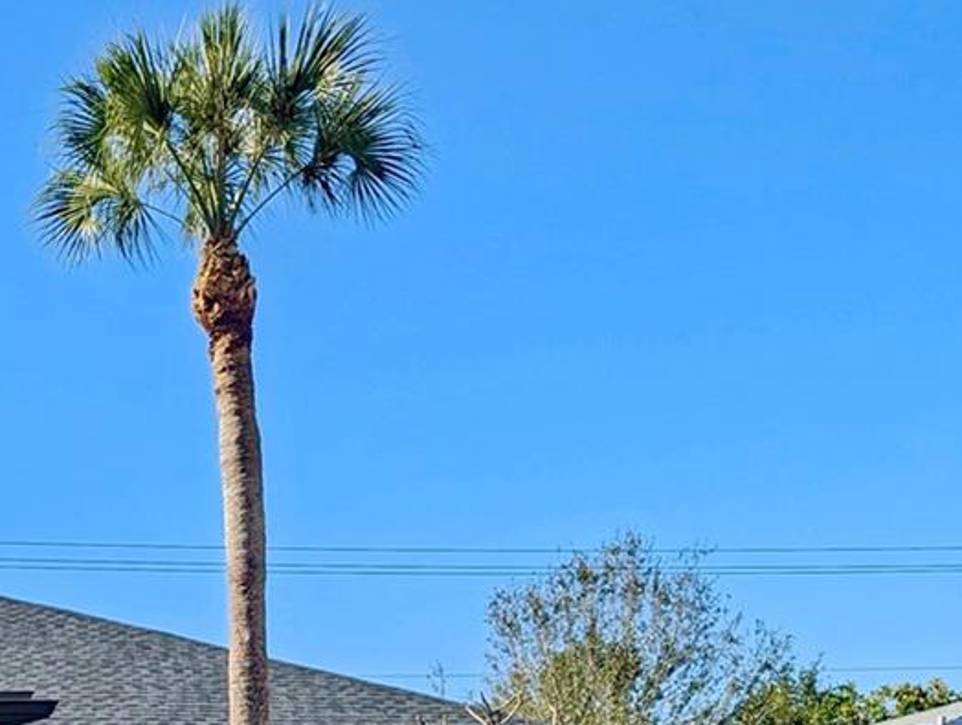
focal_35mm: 73
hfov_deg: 23.8
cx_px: -255
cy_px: 894
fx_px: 2032
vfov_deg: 19.0
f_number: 1.85
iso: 46
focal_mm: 6.81
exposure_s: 1/1689
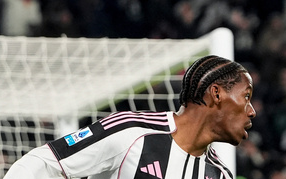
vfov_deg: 2.6
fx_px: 4008
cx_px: 180
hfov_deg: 4.1
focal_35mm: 514
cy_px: 278
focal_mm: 141
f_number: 3.5
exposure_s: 1/1000
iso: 2000
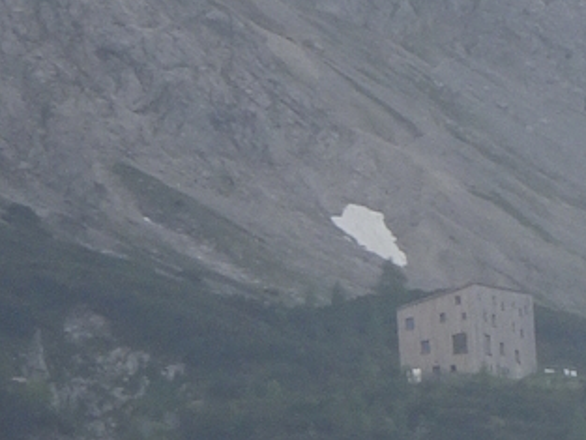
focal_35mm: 570
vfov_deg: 2.6
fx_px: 9653
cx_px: 1764
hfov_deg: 3.4
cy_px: 369
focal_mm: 15.92
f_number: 5
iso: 80
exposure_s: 1/500
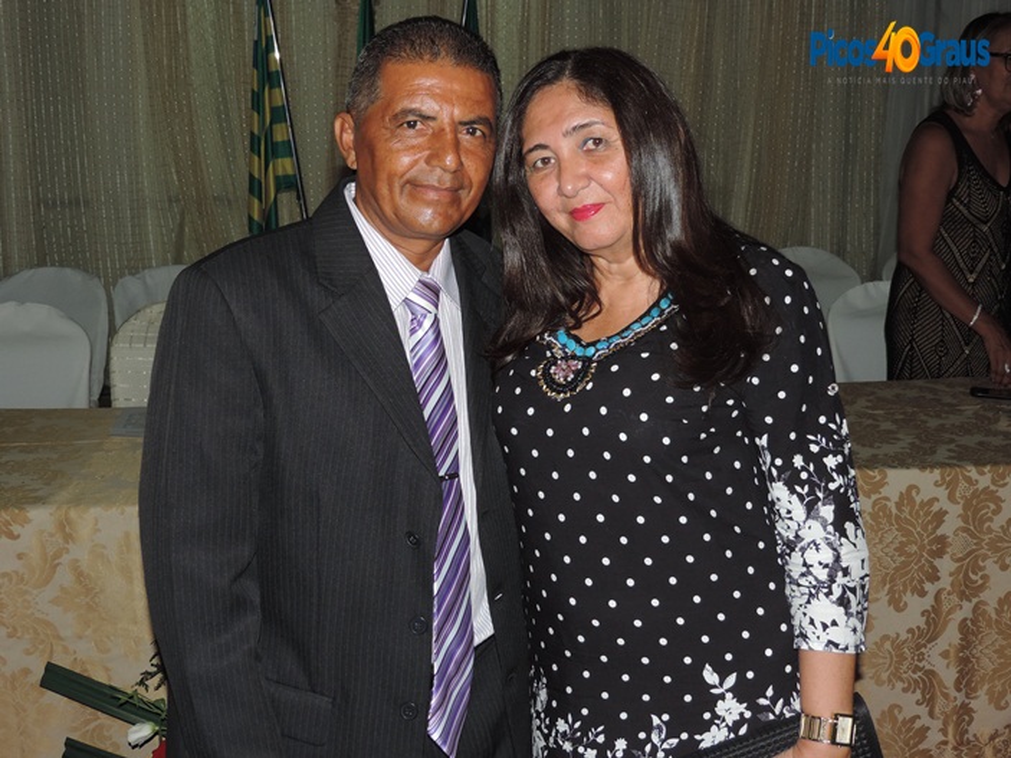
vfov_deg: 30.9
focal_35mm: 47
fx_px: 1372
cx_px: 506
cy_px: 379
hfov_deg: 40.4
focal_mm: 8.3
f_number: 3.5
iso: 200
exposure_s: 1/30
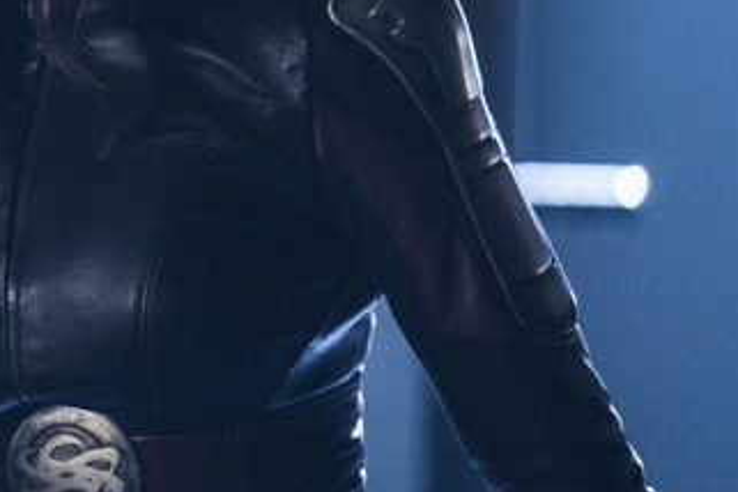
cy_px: 28
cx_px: -115
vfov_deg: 2.8
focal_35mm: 486
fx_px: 9962
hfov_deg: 4.2
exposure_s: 1/125
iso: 3200
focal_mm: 200
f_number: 2.8
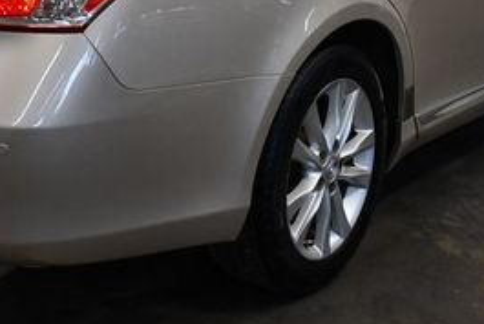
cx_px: 157
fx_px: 1170
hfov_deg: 23.3
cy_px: 5
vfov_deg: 15.5
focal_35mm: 87
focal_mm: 18
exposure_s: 1/250
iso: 640
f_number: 3.5
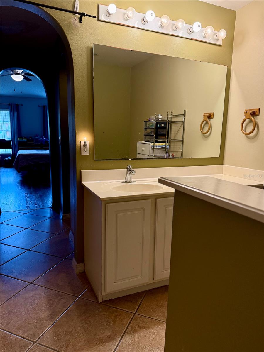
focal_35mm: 24
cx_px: 132
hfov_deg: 56.8
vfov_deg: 71.6
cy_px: 176
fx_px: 244
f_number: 1.78
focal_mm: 6.76
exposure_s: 1/128
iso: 200
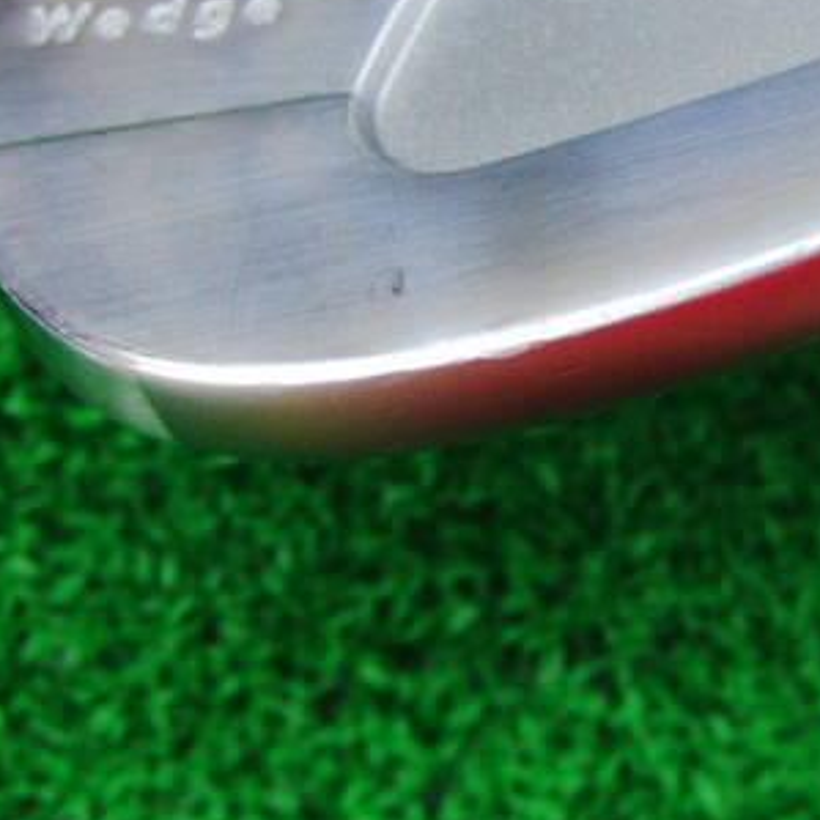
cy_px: 222
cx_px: 853
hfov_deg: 23.4
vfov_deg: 24.4
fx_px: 1876
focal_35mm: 70
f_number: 3.6
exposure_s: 1/40
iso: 400
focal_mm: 6.42
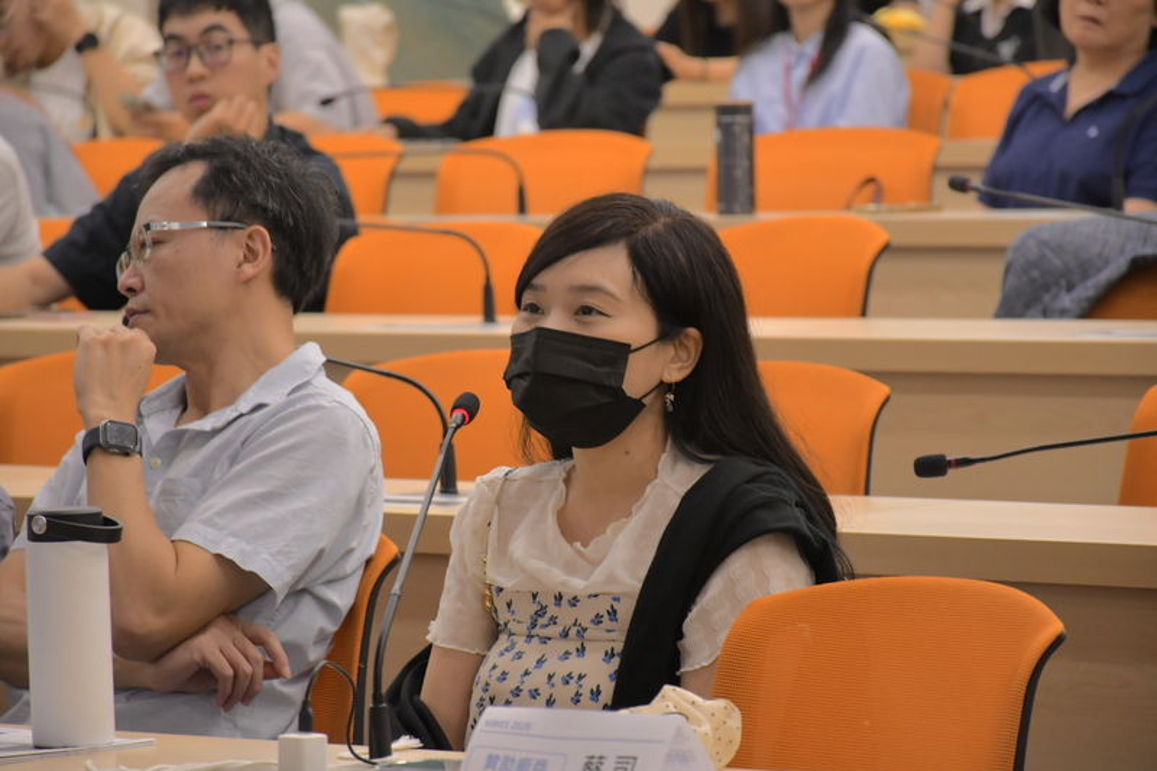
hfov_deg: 9.8
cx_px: 578
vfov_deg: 6.5
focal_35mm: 210
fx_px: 6747
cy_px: 386
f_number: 6.3
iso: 1100
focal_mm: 140
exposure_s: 1/100
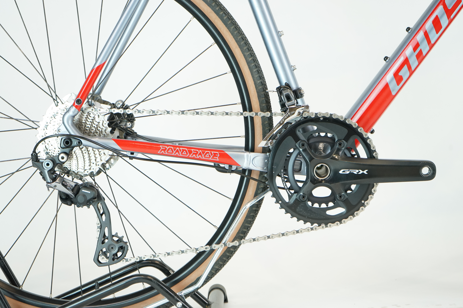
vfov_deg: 19.5
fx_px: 900
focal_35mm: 70
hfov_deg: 28.8
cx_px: 232
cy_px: 154
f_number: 6.3
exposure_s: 1/200
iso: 2000
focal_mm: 70
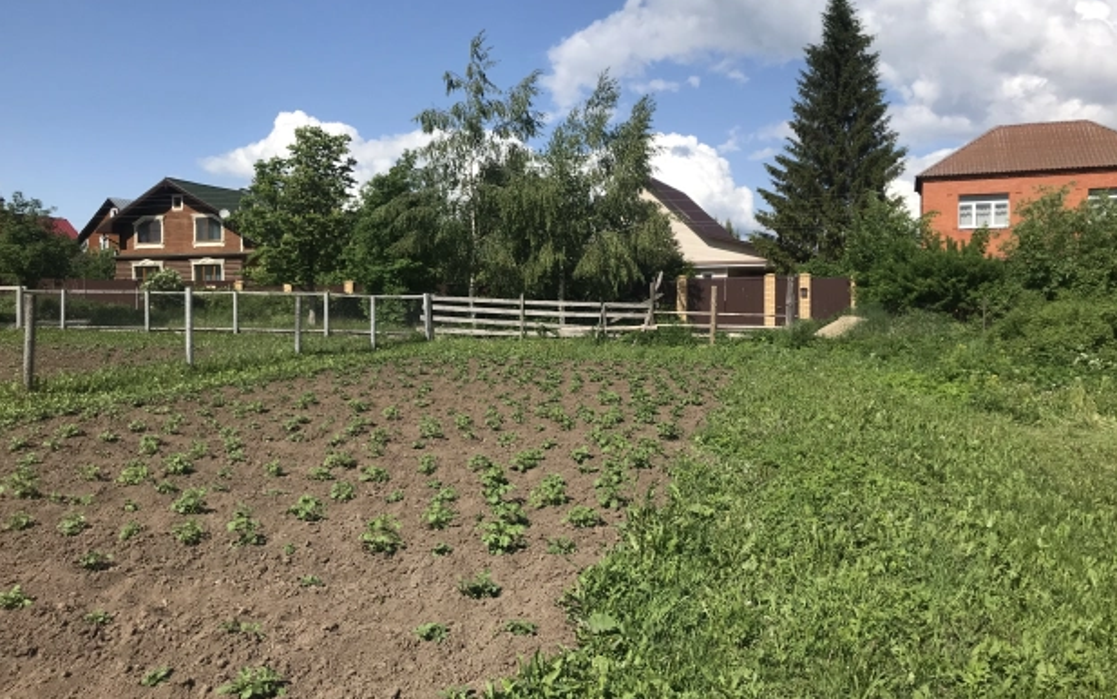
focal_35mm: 30
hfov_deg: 62.9
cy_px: 326
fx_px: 914
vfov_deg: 41.8
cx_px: 563
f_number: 1.8
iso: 20
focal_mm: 3.99
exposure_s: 1/2994
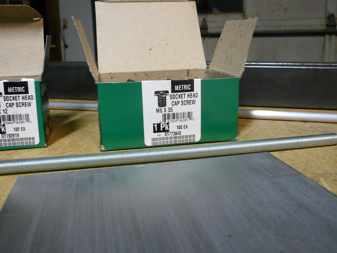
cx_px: 168
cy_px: 126
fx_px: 331
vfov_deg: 41.8
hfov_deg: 54.0
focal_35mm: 34
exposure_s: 1/10
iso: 200
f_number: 3
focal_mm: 5.4
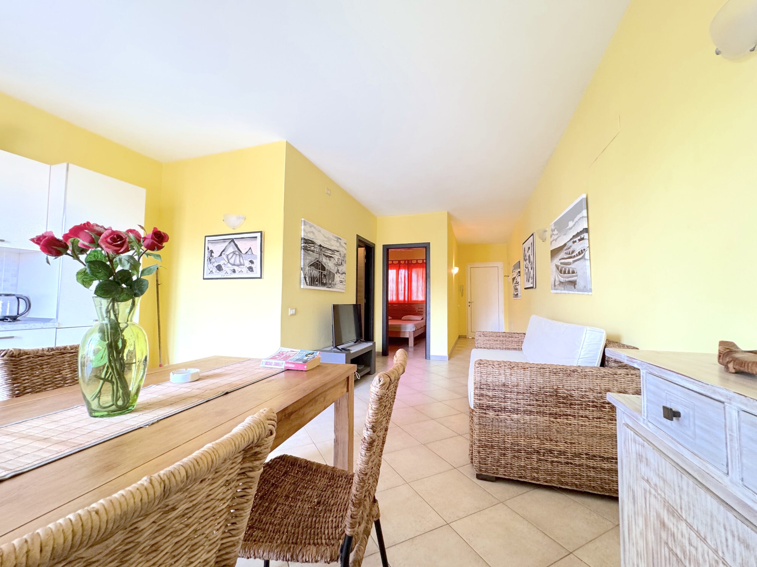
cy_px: 284
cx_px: 378
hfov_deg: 102.1
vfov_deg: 85.7
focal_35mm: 14
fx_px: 306
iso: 200
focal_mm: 2.22
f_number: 2.2
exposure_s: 1/100
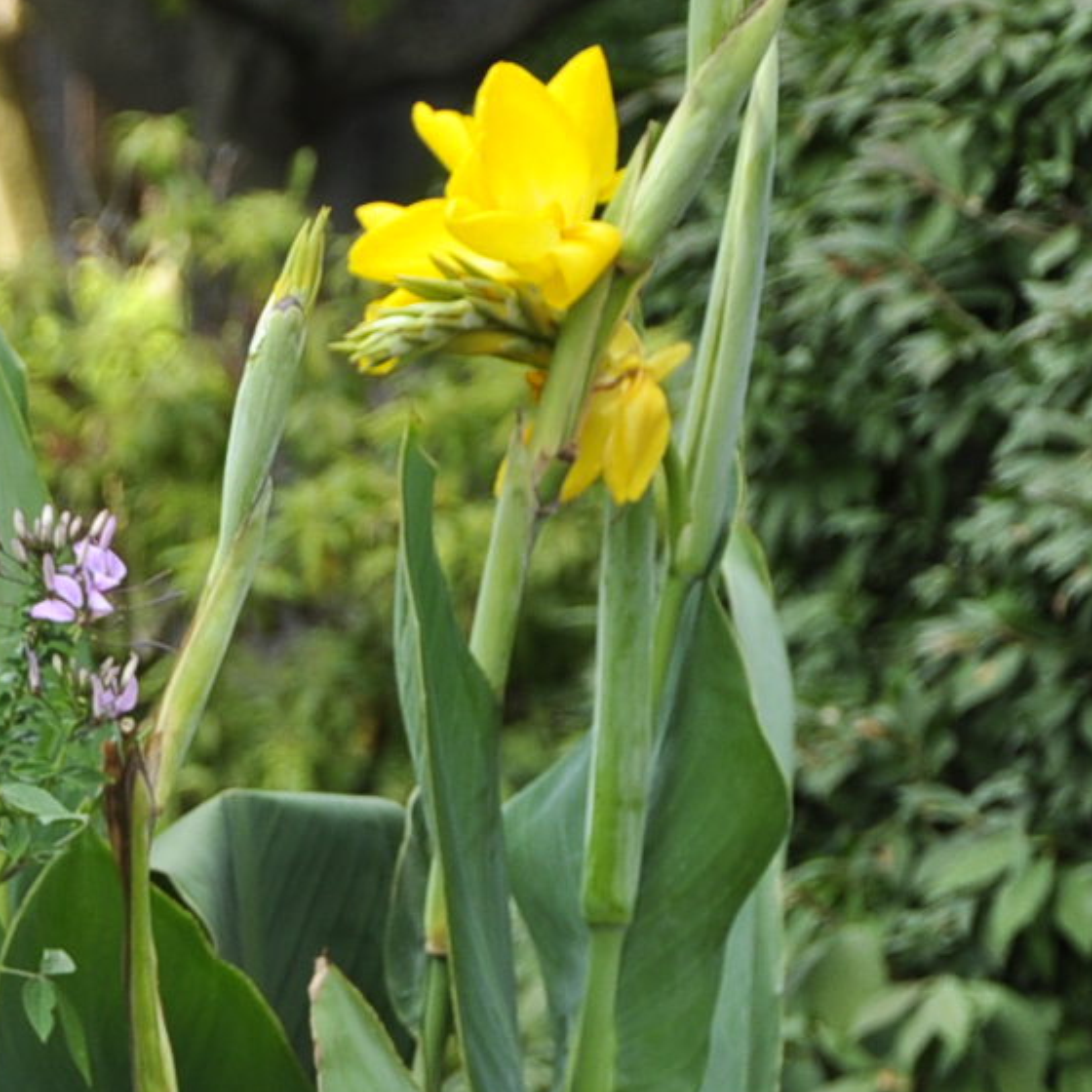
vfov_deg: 5.4
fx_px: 11492
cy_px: 725
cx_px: -776
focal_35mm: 322
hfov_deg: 5.4
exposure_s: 1/200
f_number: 5.3
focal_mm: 66
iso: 200
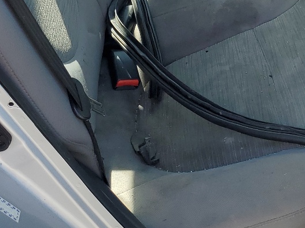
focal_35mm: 79
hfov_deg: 24.4
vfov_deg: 17.0
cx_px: 231
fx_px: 696
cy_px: -109
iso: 50
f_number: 1.5
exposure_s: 1/833
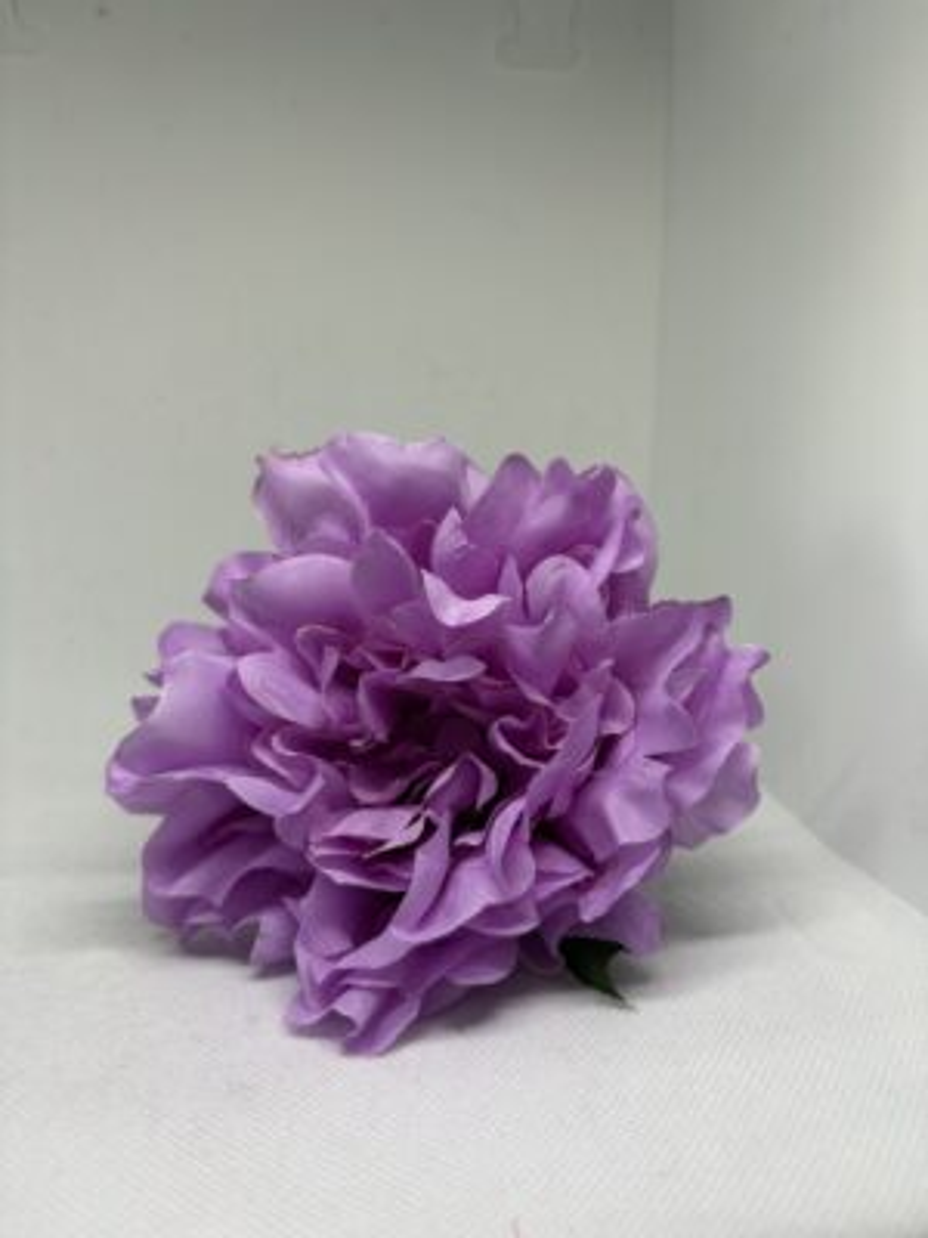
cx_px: 464
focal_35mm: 26
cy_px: 619
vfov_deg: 67.3
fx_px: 929
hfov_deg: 53.1
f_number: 1.6
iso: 40
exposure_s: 1/184
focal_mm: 5.96
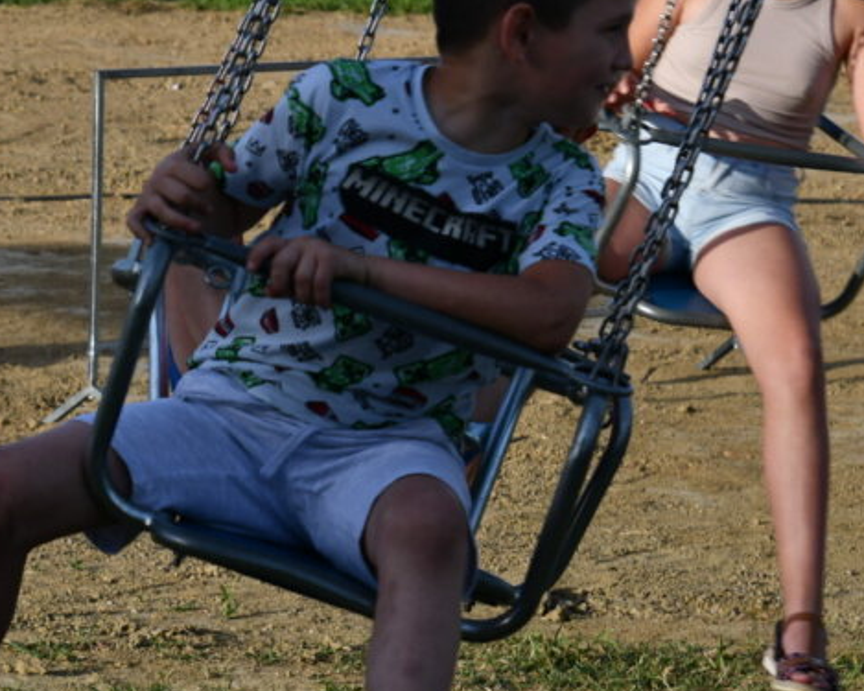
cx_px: 333
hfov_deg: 7.9
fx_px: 6289
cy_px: 123
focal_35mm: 246
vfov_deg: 6.3
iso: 200
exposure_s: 1/500
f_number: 8
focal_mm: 80
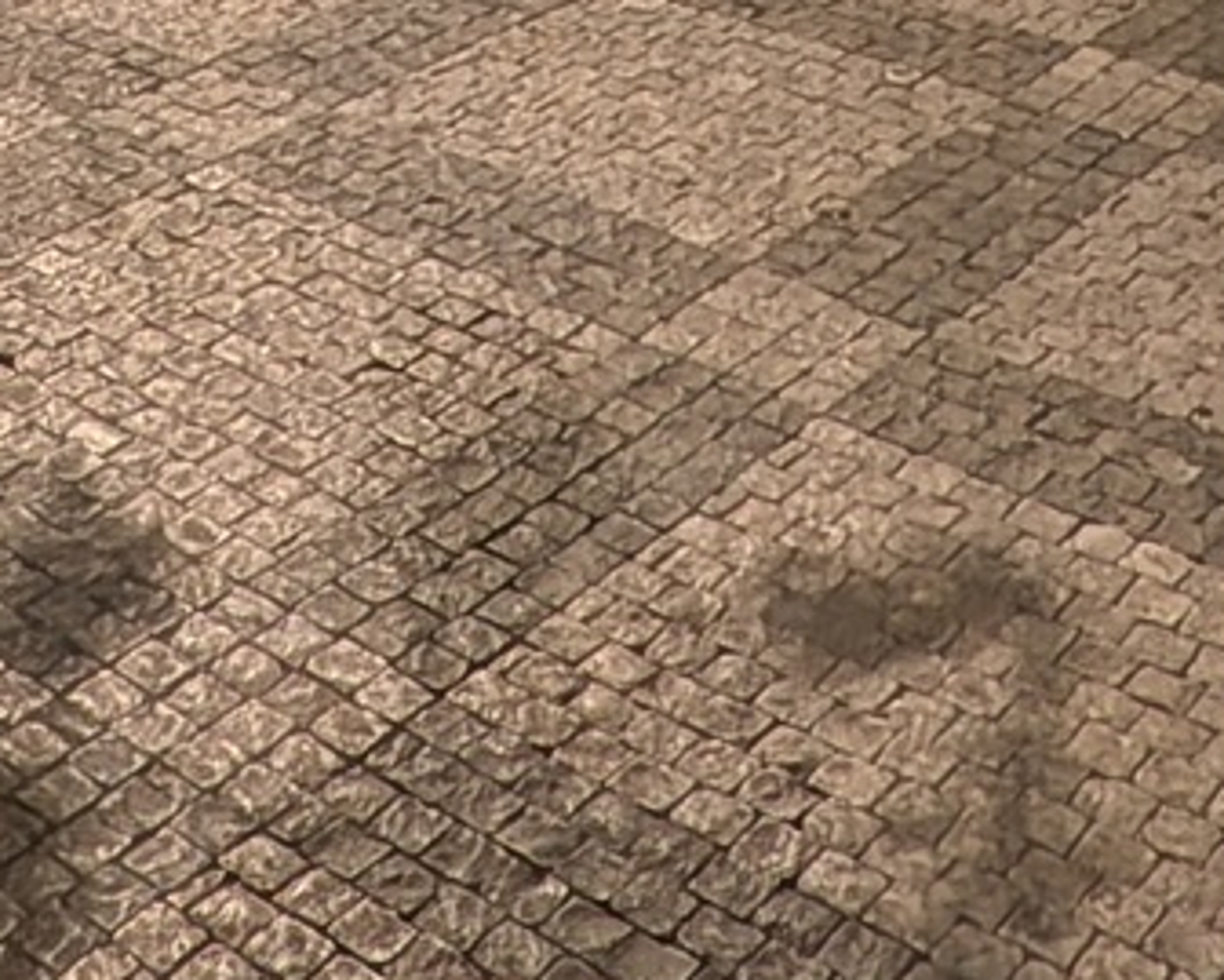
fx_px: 2428
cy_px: -1235
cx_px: 230
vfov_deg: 15.4
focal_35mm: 67
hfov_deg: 27.7
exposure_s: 1/25
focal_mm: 2.02
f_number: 1.7
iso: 1034
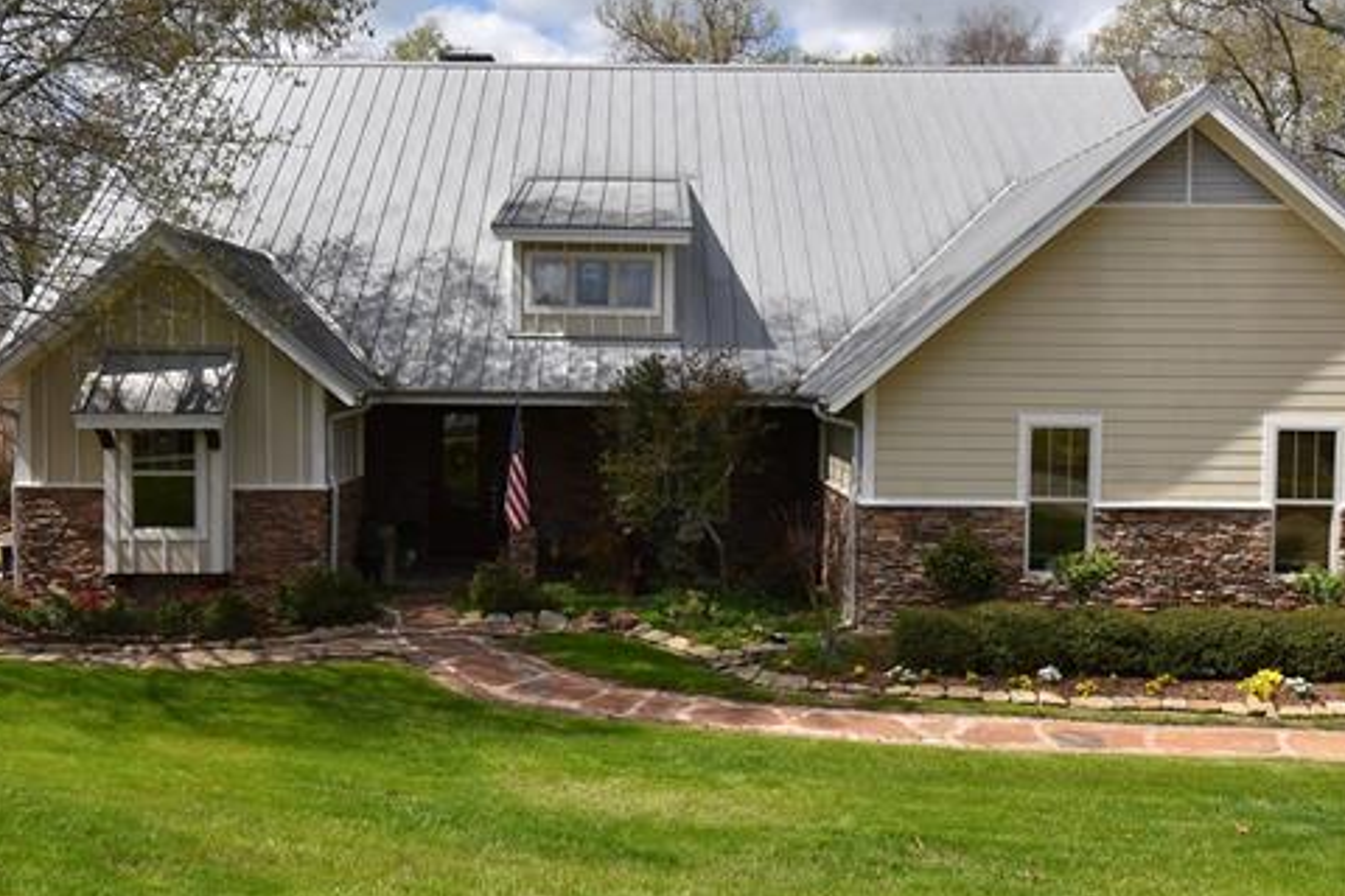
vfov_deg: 41.1
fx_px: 1195
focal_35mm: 32
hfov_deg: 58.7
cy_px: 400
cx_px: 653
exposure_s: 1/400
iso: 200
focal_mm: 10
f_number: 10
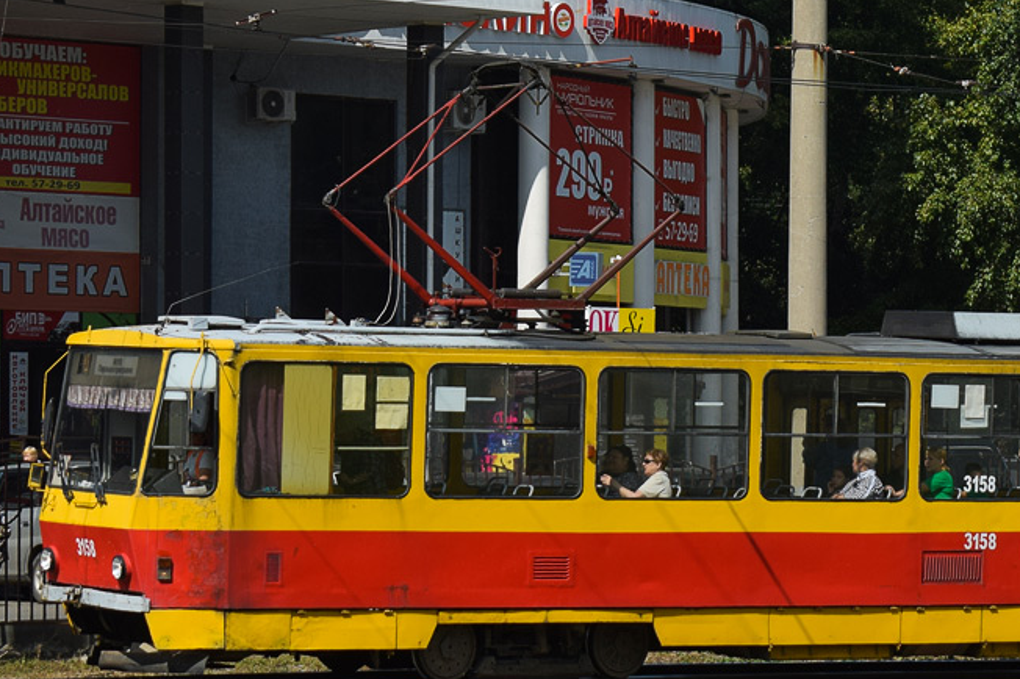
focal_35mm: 152
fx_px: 4302
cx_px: 767
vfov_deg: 9.0
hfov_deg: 13.5
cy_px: 372
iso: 100
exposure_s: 1/800
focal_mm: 55
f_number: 6.3
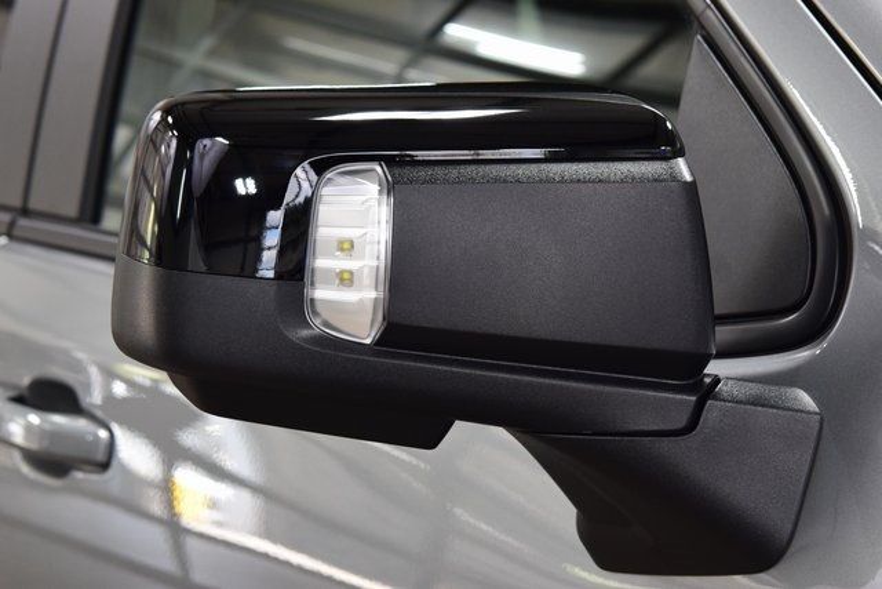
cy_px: 294
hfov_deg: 26.0
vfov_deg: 17.5
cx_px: 441
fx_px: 1911
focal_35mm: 78
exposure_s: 1/60
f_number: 6.3
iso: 1600
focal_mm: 52
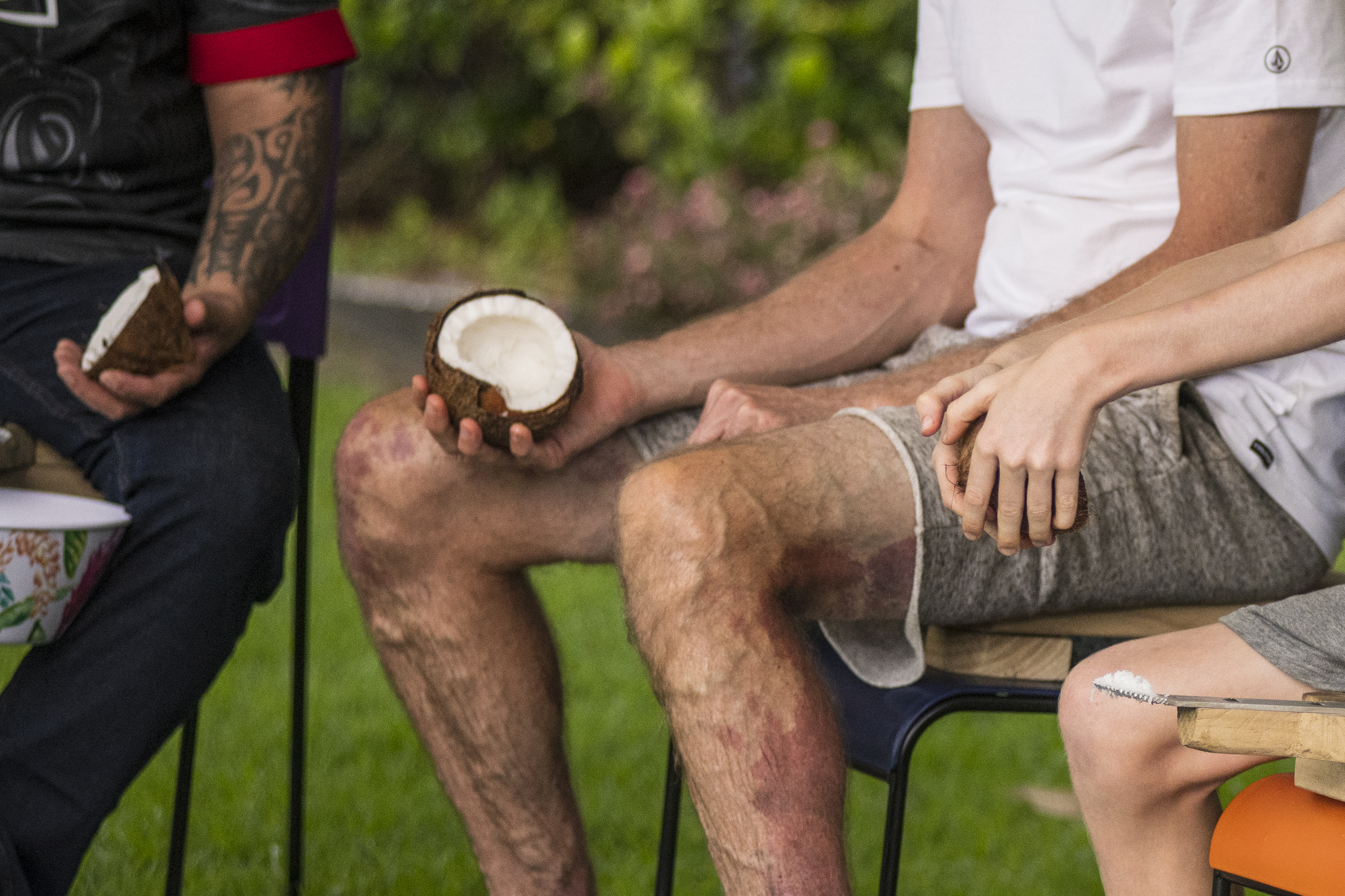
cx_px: 1552
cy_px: 390
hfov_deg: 7.1
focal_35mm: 287
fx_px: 10721
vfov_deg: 4.8
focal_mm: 120
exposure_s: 1/4000
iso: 400
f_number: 2.8
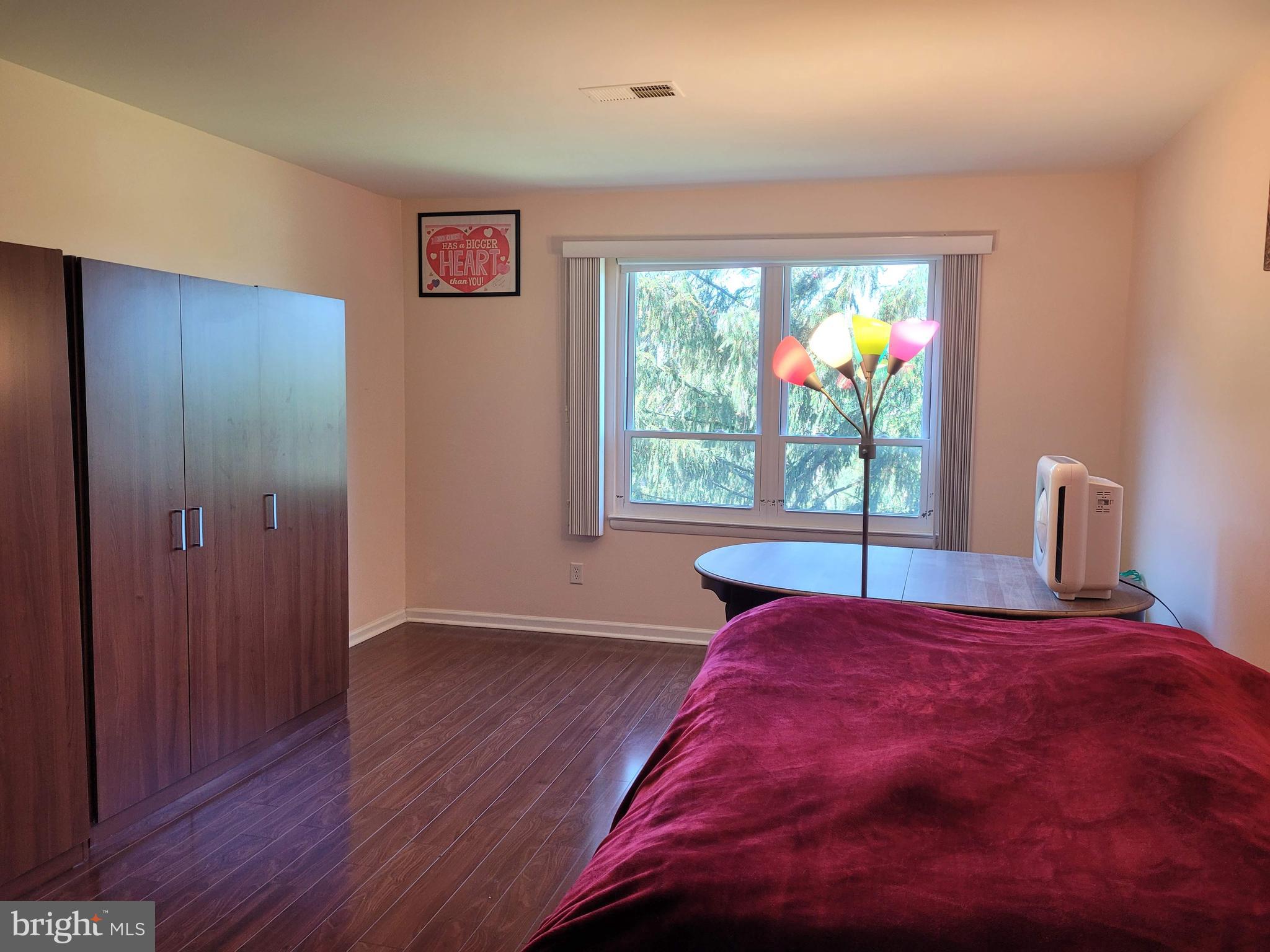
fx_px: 954
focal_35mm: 26
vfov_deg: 53.1
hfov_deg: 67.3
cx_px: 635
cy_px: 476
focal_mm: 5.4
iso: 160
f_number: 1.8
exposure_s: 1/120
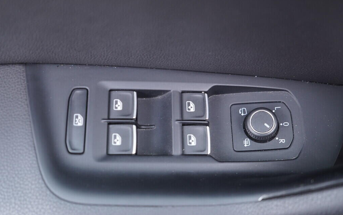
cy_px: 101
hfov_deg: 52.7
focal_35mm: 37
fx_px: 346
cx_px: 171
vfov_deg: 34.4
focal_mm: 24
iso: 500
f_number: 2.8
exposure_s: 1/40
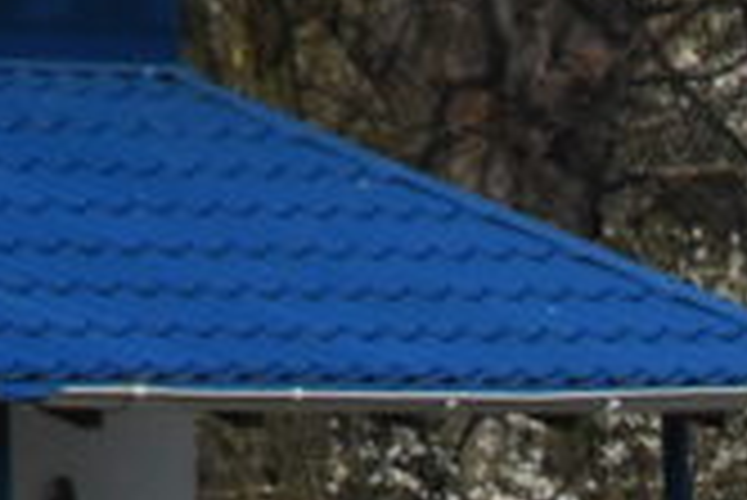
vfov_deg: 0.9
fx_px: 33332
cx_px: 1948
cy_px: 1403
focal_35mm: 1605
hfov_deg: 1.3
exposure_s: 1/4000
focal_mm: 250
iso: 5000
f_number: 22
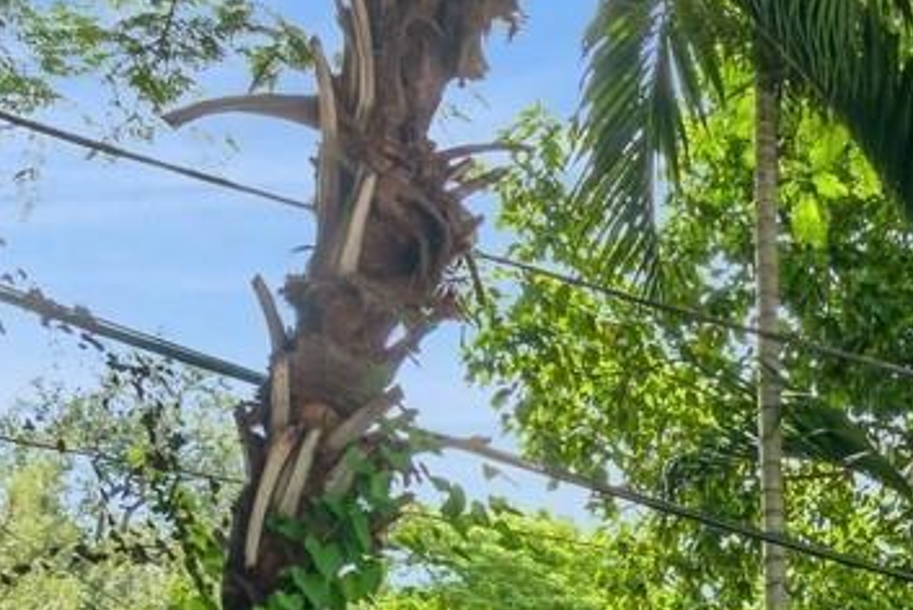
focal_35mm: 77
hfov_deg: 20.0
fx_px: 1954
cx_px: 1588
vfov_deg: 15.7
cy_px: 1022
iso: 200
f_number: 8
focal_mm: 17
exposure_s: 1/125
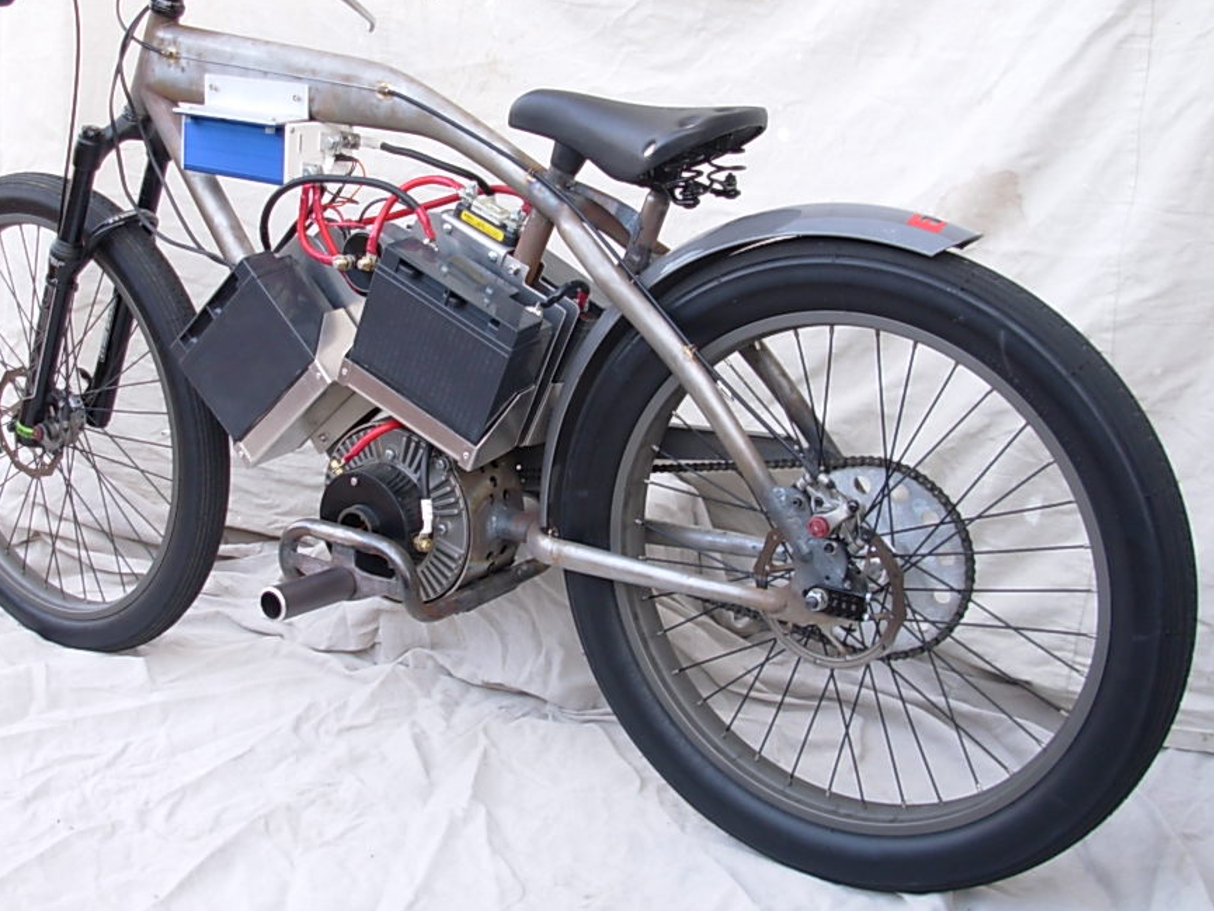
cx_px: 521
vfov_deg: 32.2
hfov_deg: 42.0
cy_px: 408
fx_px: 1578
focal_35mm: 45
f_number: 2.9
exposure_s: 1/57
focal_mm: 6.3
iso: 50
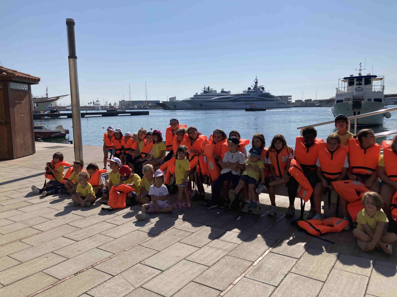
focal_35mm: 28
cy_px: 148
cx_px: 198
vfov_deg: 49.7
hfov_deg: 63.4
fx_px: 321
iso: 25
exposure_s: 1/4808
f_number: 1.8
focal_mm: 3.99
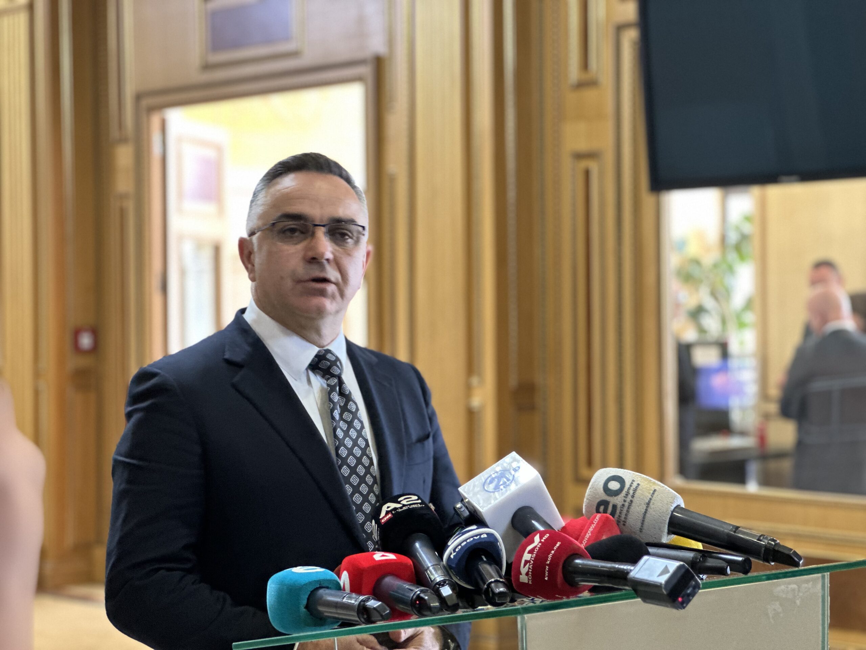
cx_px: 433
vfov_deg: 19.1
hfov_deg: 25.3
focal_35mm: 77
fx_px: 1926
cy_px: 325
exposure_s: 1/17
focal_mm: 9
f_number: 2.8
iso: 400
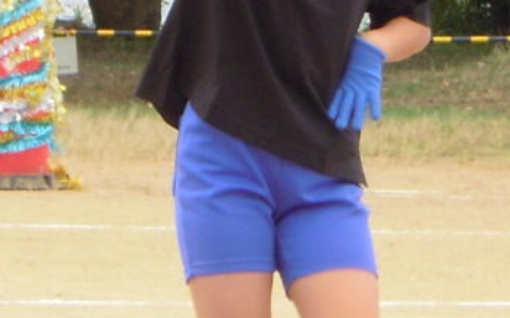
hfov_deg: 3.2
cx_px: 12
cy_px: 53
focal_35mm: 661
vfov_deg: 2.0
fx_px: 9181
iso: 100
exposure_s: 1/80
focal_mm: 20.3
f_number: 5.9
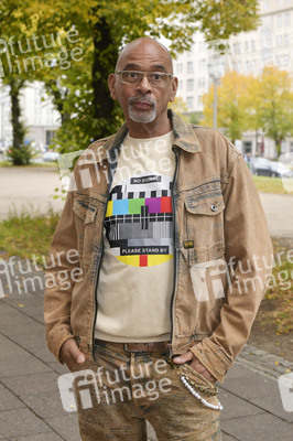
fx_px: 611
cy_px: 220
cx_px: 146
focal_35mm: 50
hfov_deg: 26.9
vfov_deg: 39.6
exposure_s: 1/200
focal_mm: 50
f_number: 6.3
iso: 250
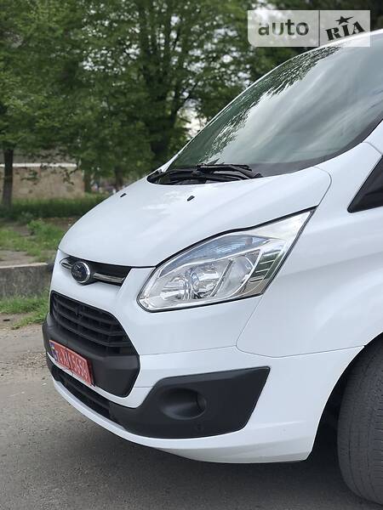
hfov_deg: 25.7
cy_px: 255
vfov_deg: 33.8
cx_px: 192
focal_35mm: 57
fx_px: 841
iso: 20
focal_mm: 6.6
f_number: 2.8
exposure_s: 1/323
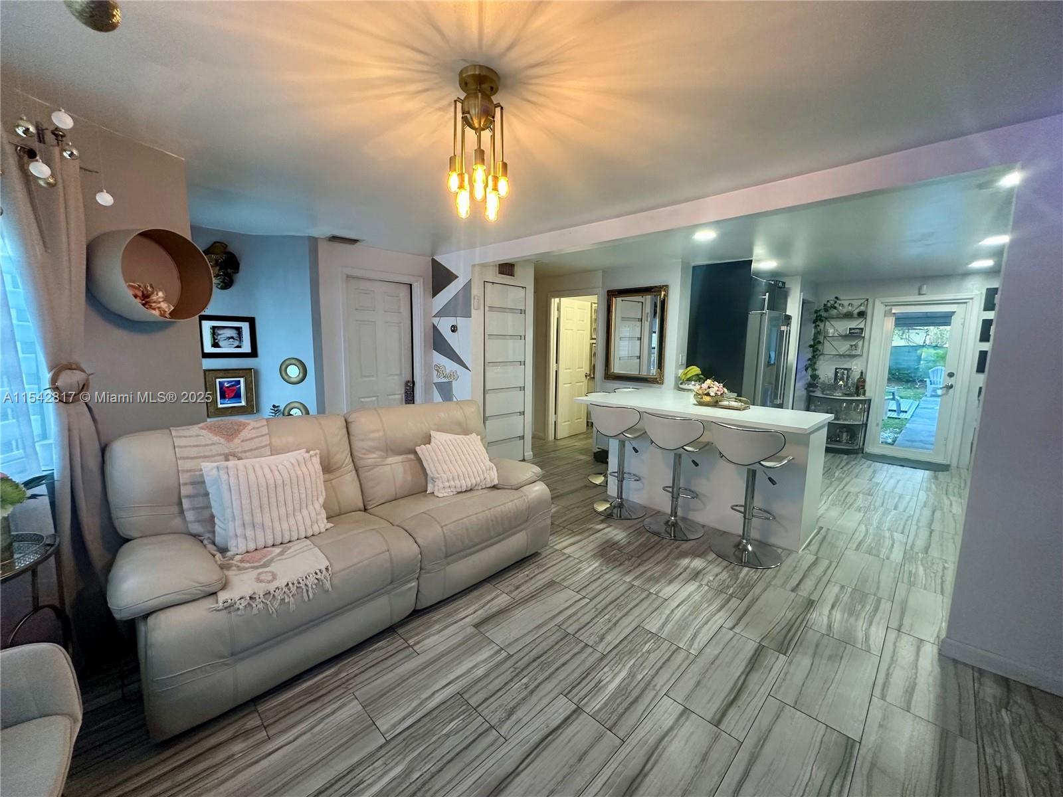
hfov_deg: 102.1
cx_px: 532
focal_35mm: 14
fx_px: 430
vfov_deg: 85.7
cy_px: 398
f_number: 2.2
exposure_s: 1/60
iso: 200
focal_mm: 2.22
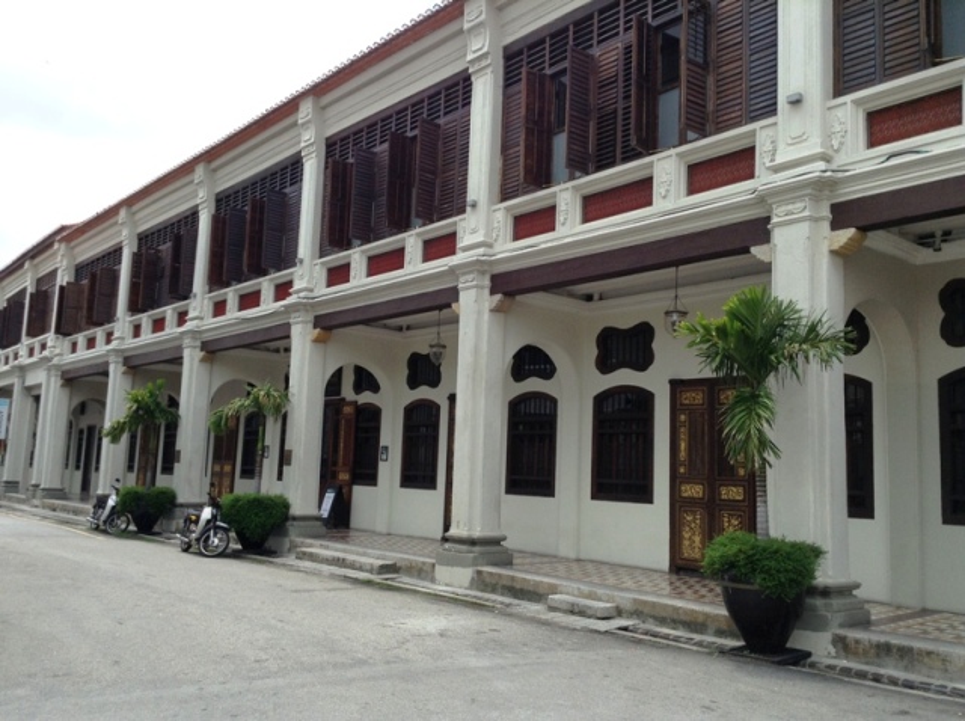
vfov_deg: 42.8
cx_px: 482
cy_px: 360
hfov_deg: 55.4
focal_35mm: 33
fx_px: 919
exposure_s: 1/471
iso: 25
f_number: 2.4
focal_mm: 3.3
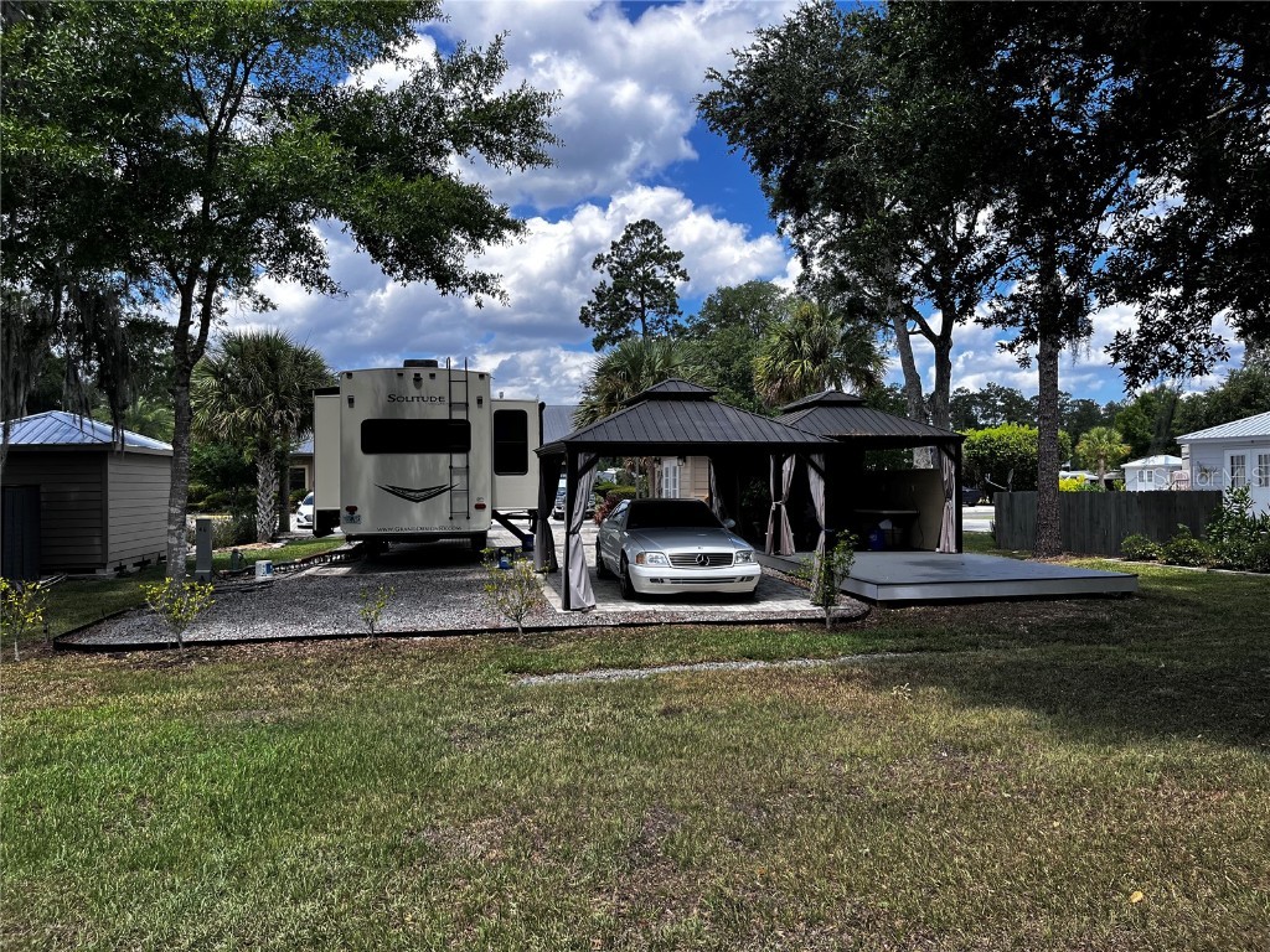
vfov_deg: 53.1
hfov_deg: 67.3
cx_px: 635
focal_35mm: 26
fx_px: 954
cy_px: 476
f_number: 1.6
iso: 50
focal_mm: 5.1
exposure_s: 1/2179
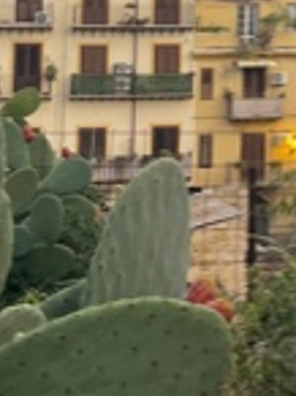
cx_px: 387
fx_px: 1487
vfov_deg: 14.3
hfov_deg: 11.1
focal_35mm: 130
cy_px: -168
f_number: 1.6
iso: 40
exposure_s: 1/158
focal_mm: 5.1
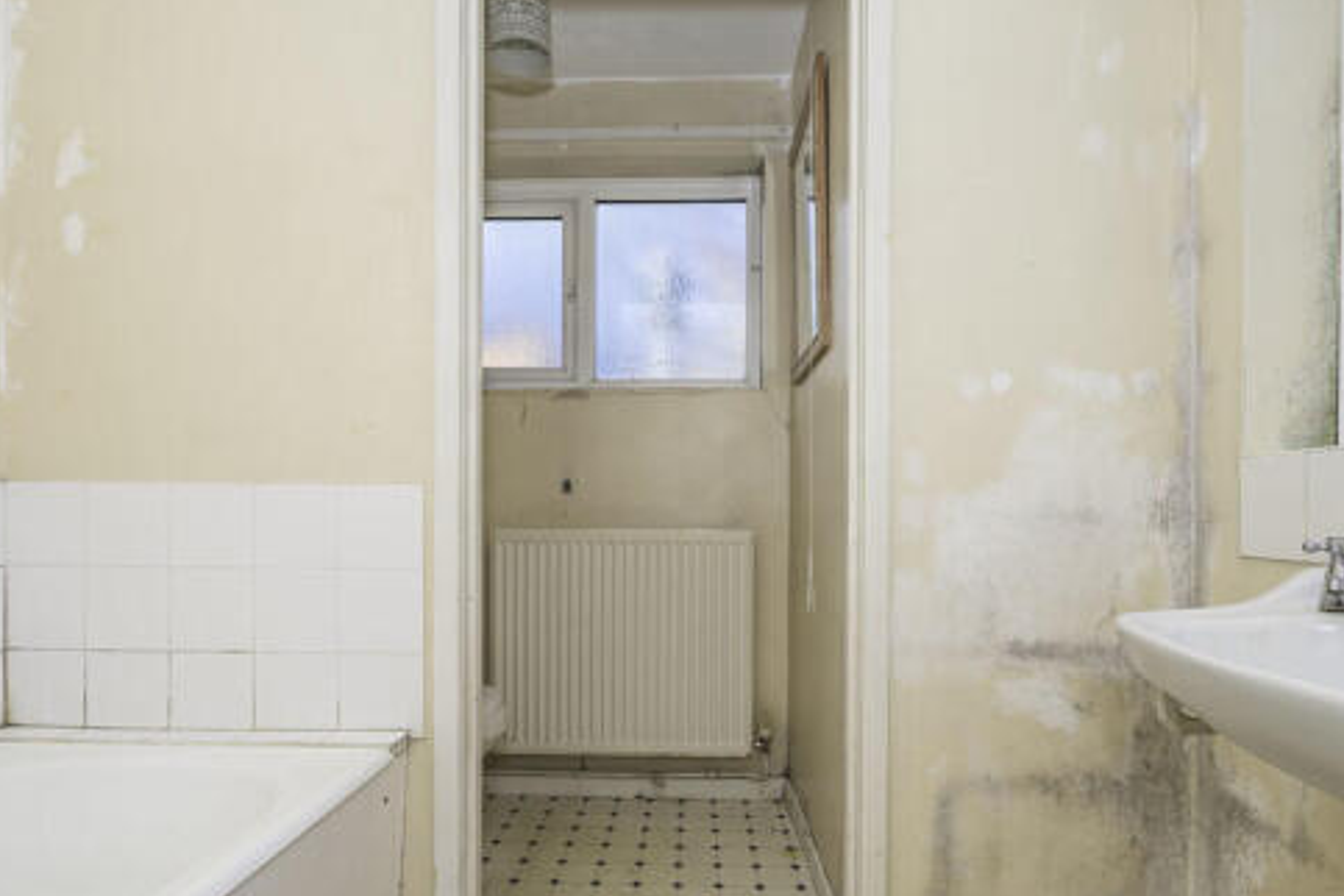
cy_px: 530
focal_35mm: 19
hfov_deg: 86.9
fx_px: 709
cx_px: 678
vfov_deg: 64.1
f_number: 6.3
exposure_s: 1/160
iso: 320
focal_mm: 14
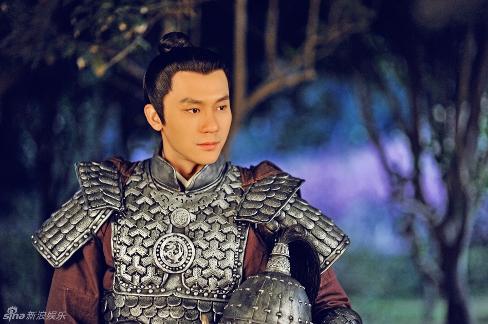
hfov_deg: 23.9
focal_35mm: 85
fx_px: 1151
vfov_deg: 16.0
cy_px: 162
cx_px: 244
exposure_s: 1/100
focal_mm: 85
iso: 1600
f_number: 1.4
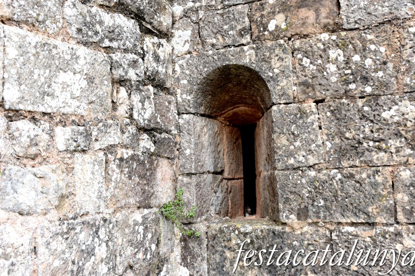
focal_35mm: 43
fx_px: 496
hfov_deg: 45.4
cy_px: 135
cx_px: 208
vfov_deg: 31.2
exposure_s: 1/125
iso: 500
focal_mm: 28
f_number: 5.6
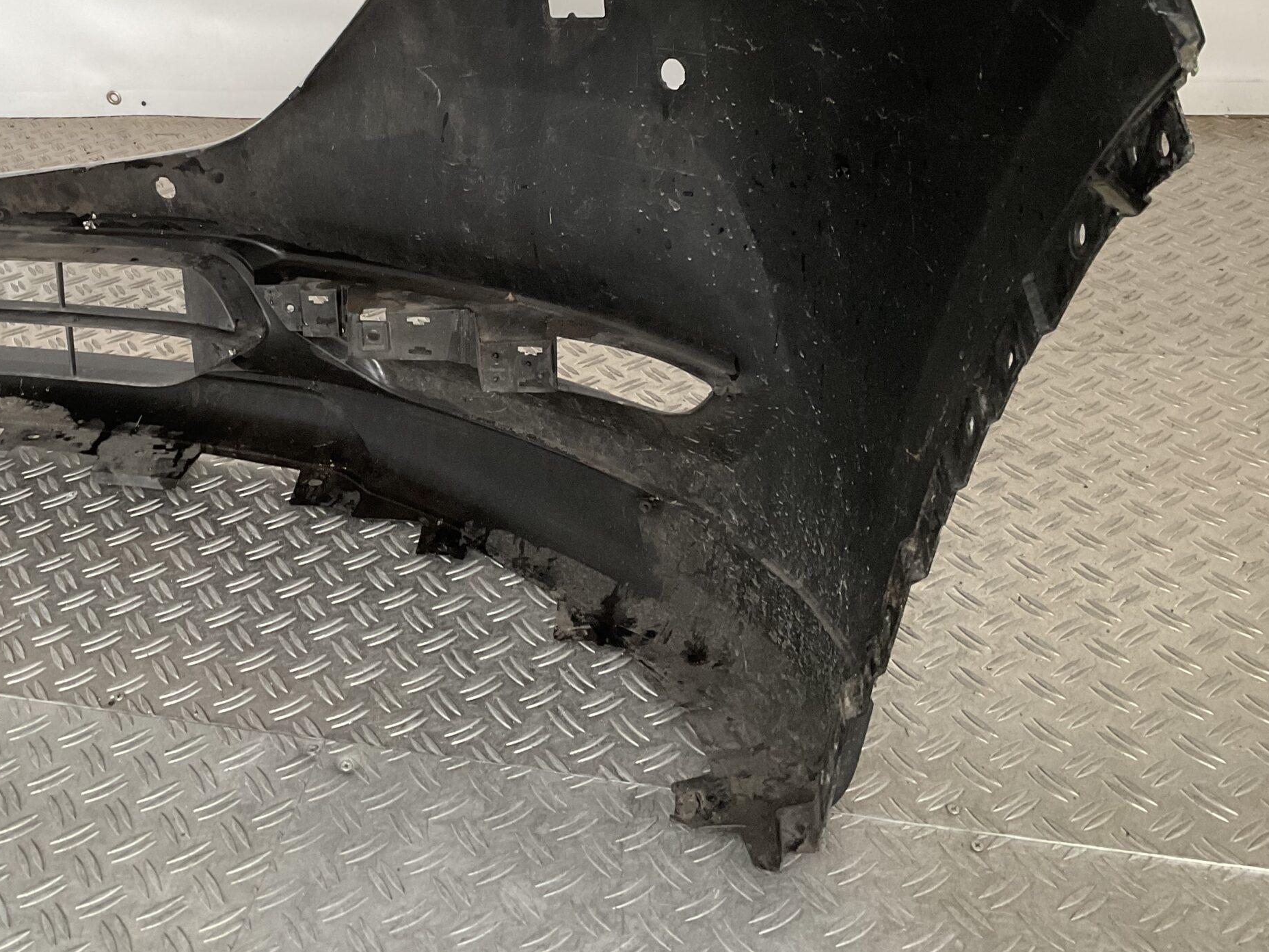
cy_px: 305
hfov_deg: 45.9
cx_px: 397
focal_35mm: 40
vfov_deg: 35.5
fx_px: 1466
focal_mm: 3
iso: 64
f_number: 1.8
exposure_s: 1/50
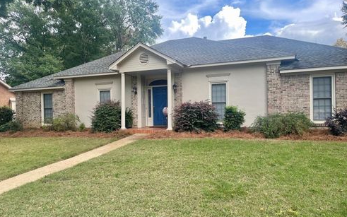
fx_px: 255
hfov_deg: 68.4
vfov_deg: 46.0
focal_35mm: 27
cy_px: 114
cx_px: 174
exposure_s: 1/770
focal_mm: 5.1
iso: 32
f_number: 1.6
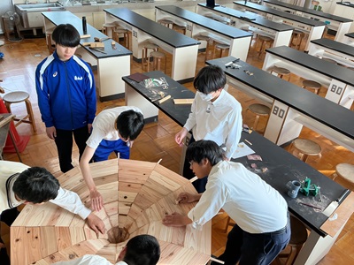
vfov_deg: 48.2
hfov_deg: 61.7
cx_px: 177
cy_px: 132
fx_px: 297
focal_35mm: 29
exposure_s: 1/120
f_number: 1.8
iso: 50
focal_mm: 3
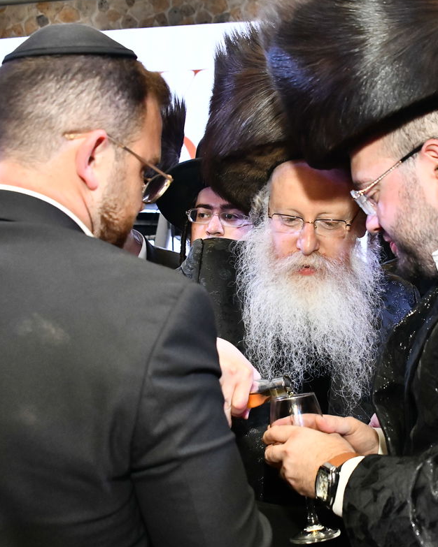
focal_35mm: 47
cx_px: 318
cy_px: 276
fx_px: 762
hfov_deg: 31.6
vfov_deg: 39.6
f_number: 5.6
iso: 3200
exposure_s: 1/125
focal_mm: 28
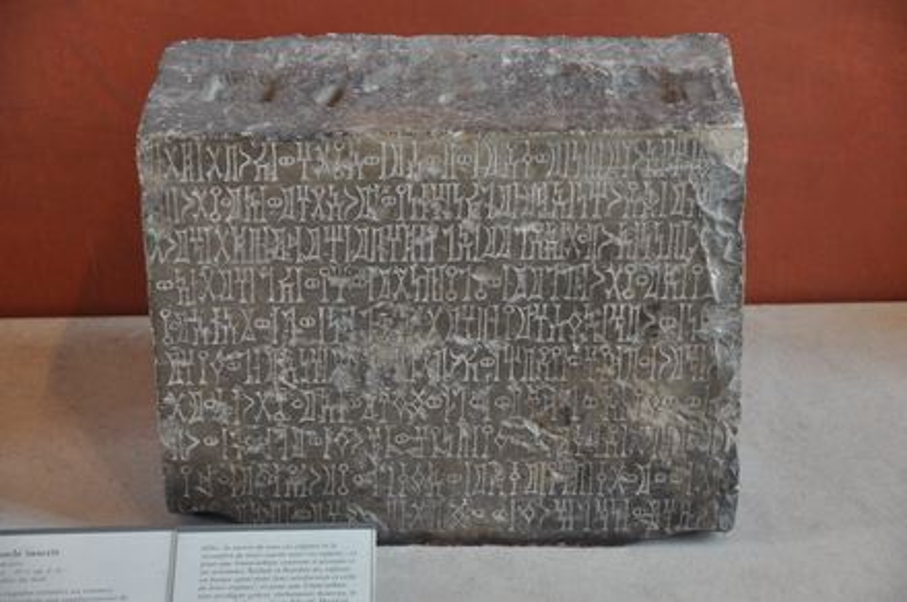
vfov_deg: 13.0
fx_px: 2642
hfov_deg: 19.5
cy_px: 301
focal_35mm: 105
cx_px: 454
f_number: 5
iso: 640
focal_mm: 70
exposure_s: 1/50
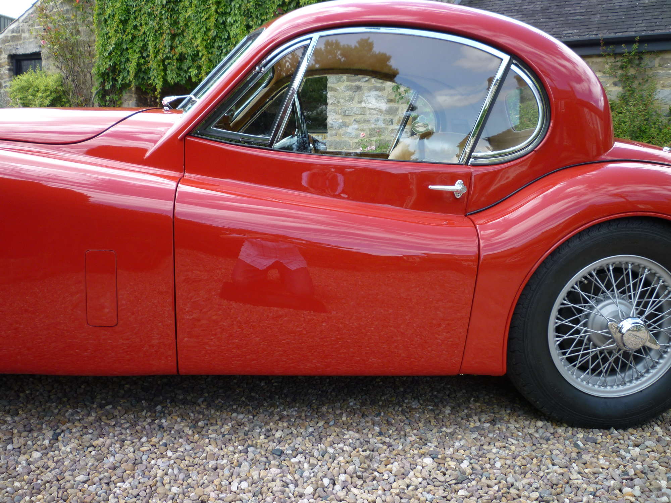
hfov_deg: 61.7
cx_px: 336
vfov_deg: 48.2
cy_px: 252
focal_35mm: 29
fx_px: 562
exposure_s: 1/160
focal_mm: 5.2
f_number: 3.3
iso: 80
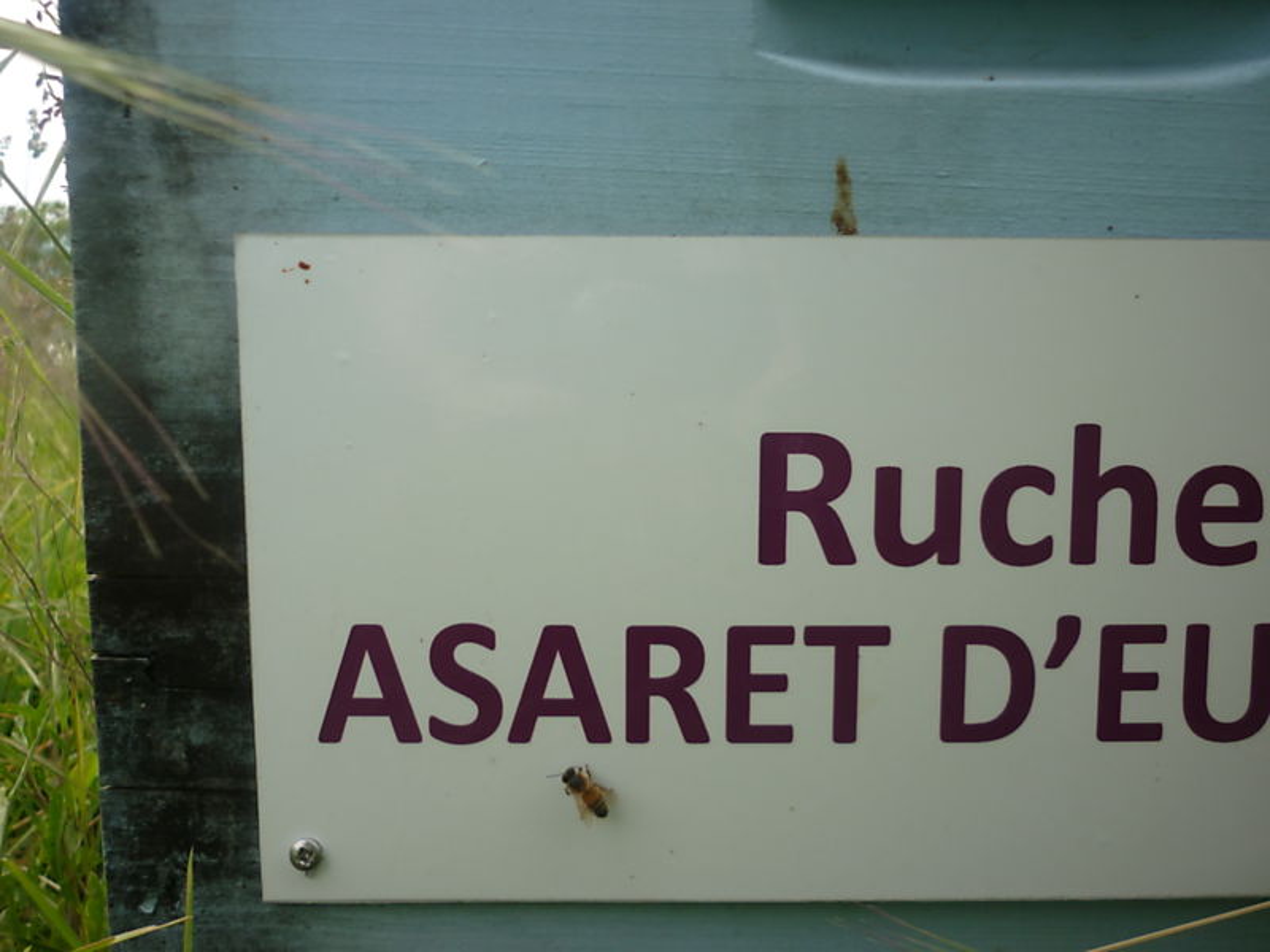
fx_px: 1211
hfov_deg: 55.4
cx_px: 635
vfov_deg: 42.9
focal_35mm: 33
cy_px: 476
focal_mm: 5.5
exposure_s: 1/640
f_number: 2.8
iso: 80
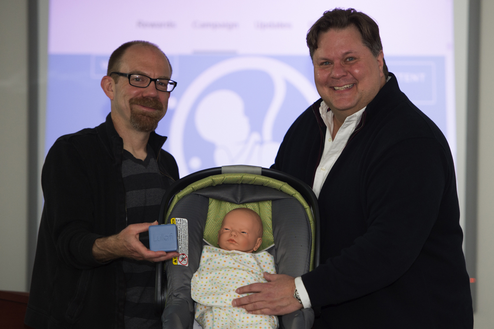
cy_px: 164
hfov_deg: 12.5
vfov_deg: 8.3
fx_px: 2264
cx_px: 247
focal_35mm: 165
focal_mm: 165
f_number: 2.8
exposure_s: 1/250
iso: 1000
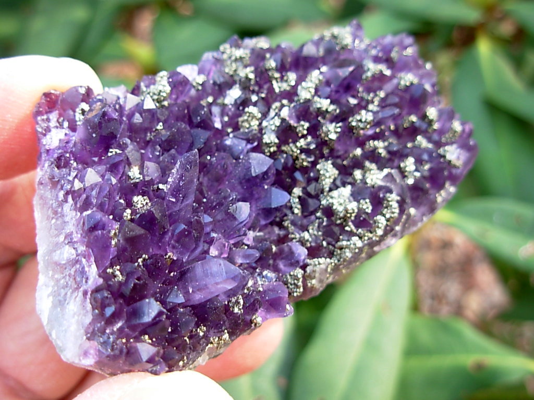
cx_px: 267
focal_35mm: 38
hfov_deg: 49.0
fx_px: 586
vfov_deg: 37.7
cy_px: 200
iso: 50
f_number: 2.9
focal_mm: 6.3
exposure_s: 1/38.1
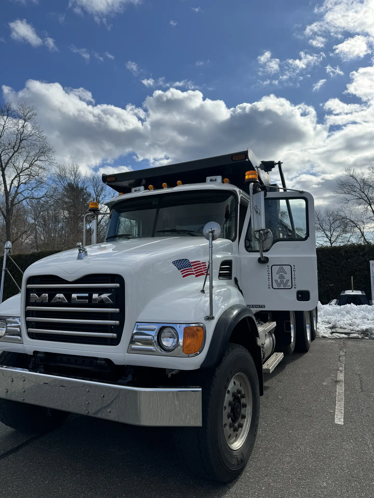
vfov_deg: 71.6
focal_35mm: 24
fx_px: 346
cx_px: 187
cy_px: 249
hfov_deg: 56.8
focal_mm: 6.76
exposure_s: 1/7092
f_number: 1.78
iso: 80
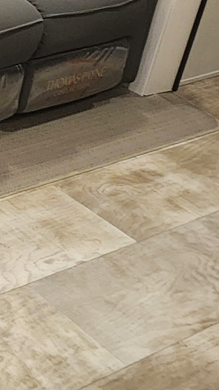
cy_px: -147
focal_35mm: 65
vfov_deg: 26.3
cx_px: -462
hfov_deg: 10.9
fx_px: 672
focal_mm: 2.2
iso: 320
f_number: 2.2
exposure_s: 1/40
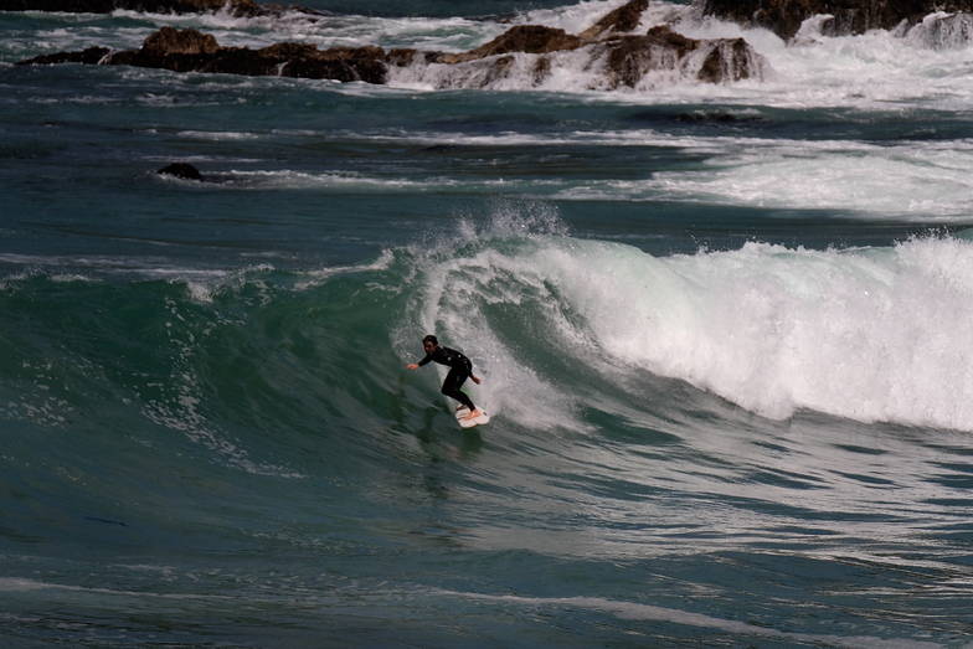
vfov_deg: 2.6
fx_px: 14272
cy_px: 324
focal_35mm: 528
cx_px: 486
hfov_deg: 3.9
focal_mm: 352
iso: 250
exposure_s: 1/2500
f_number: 6.3
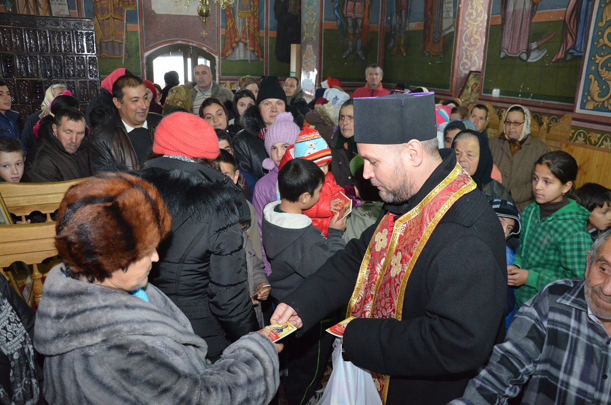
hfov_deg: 67.5
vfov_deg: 47.7
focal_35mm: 27
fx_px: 457
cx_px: 306
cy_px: 202
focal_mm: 18
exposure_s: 1/60
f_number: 4
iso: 3200
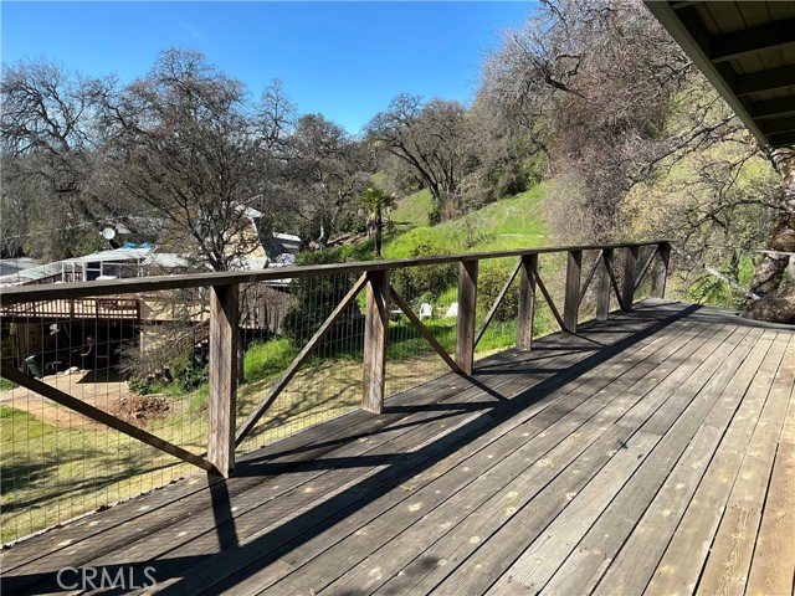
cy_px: 298
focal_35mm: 28
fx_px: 643
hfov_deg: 63.4
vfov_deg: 49.7
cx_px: 398
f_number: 1.8
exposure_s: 1/869
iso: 25
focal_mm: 3
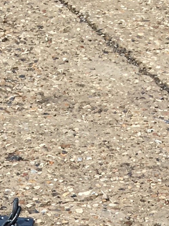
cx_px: -71
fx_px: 1133
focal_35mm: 174
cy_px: 622
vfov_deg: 9.5
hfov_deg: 8.4
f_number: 2.2
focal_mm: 4.15
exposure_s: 1/1040
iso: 25
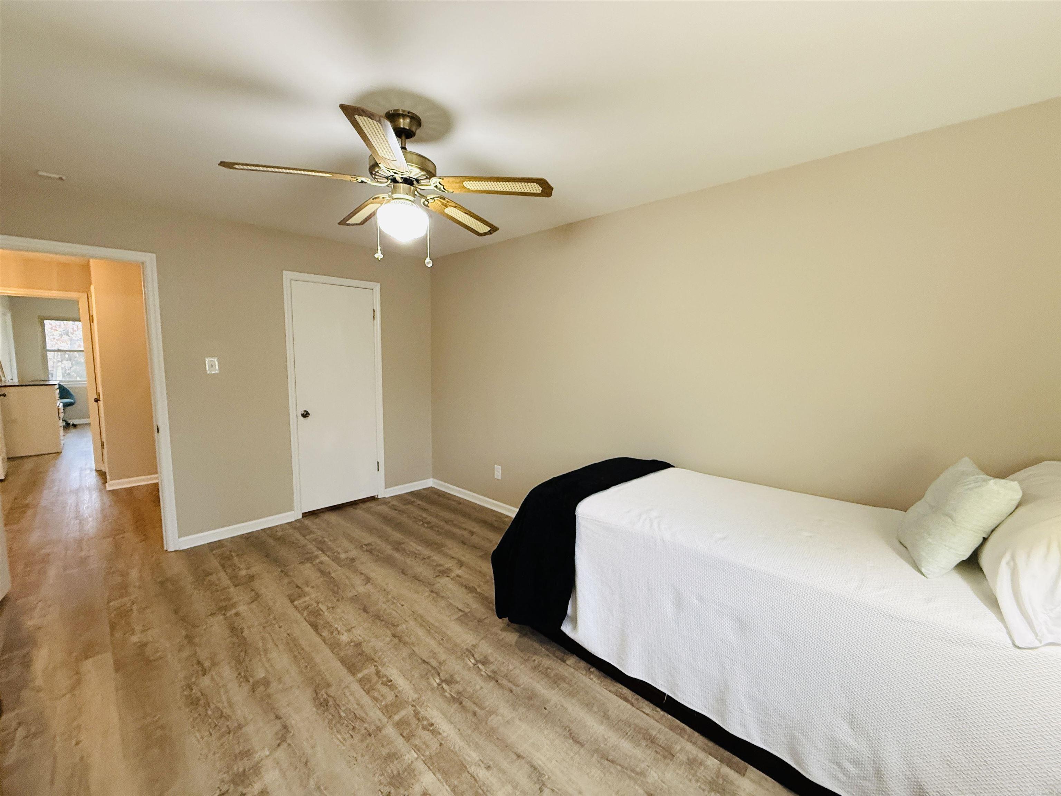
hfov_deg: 102.1
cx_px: 530
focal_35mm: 14
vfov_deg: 85.7
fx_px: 429
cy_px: 398
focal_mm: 2.22
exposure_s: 1/60
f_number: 2.2
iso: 400
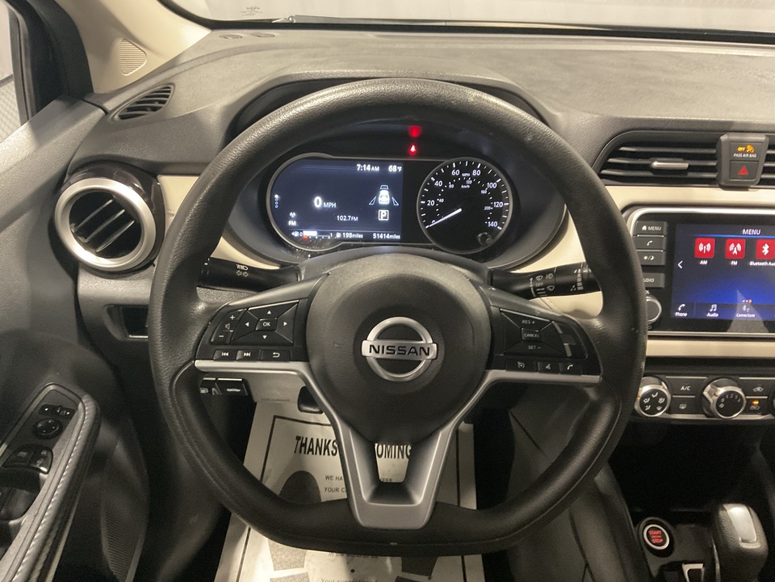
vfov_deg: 48.2
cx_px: 388
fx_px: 649
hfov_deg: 61.7
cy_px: 291
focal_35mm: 29
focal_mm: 3
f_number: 1.8
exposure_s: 1/30
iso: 400
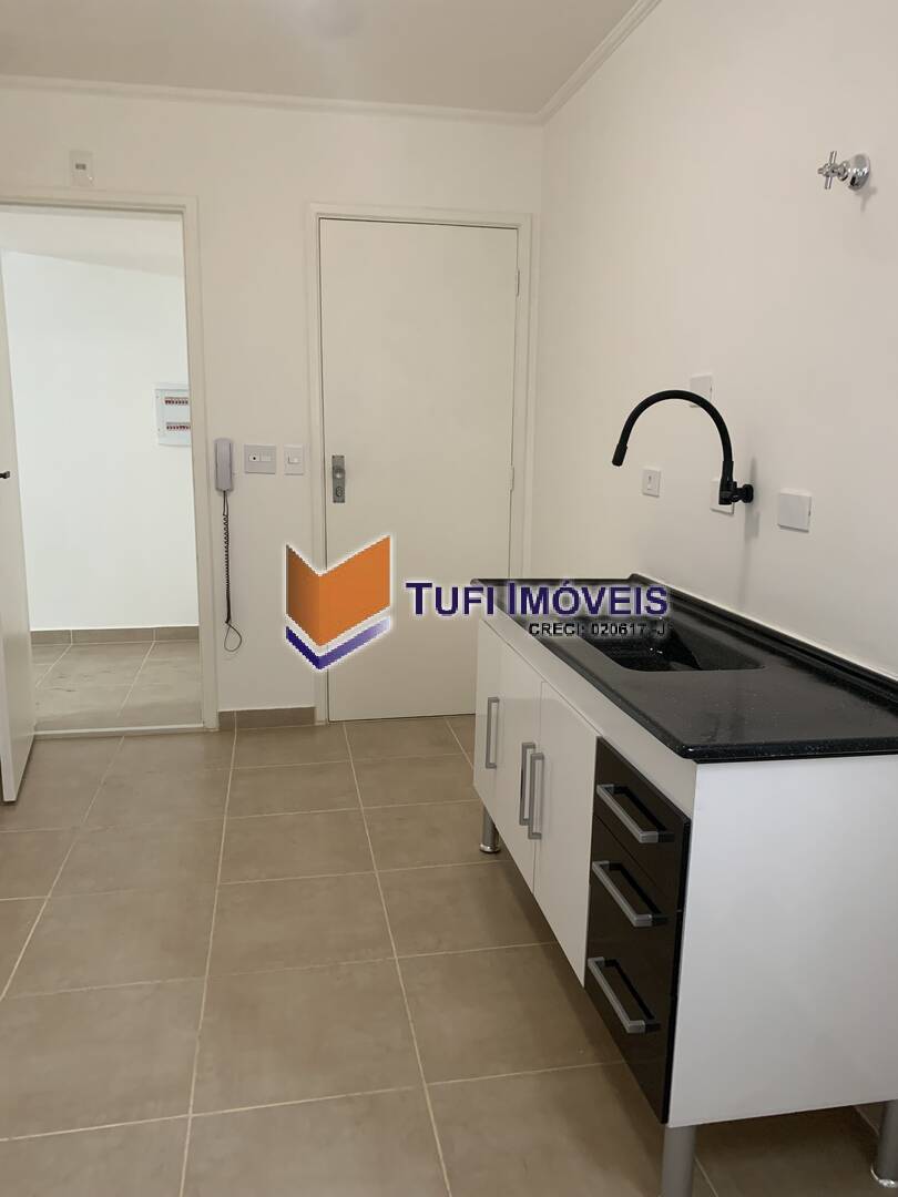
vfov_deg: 67.3
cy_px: 598
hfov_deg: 53.1
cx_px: 449
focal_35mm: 26
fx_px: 899
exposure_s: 1/60
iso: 200
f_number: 1.8
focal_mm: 4.25
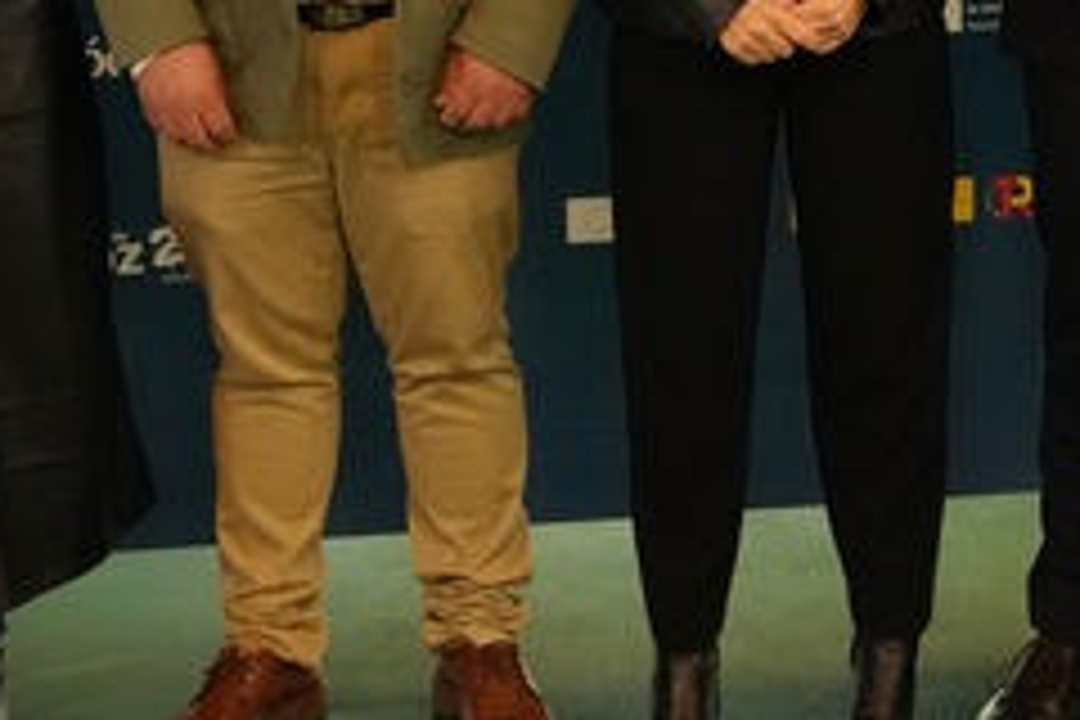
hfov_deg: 20.4
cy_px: -97
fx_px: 3000
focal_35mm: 100
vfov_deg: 13.4
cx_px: 585
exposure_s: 1/160
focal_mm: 30
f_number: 4
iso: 10000
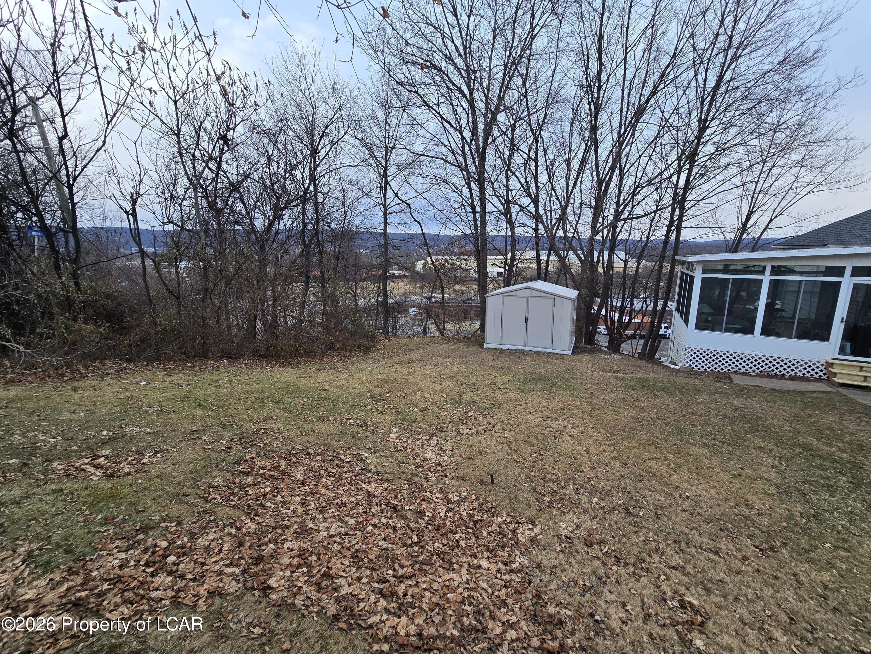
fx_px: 327
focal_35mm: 13
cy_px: 327
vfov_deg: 89.9
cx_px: 436
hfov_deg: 106.2
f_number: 2.2
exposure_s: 1/120
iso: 50
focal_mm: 2.2
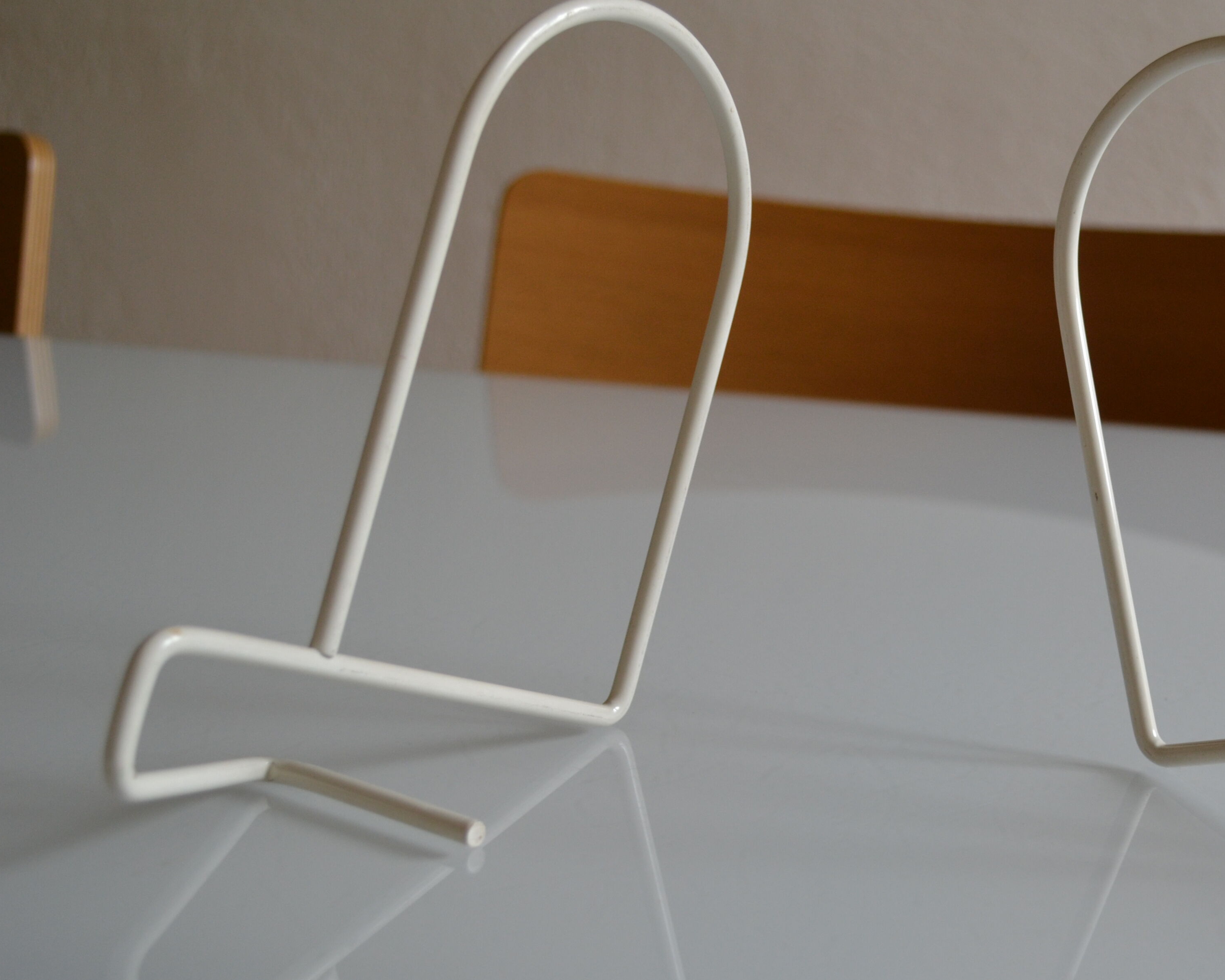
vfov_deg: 27.1
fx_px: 2030
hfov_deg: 32.9
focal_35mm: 56
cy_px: 494
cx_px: 915
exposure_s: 1/40
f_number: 4.2
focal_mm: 26
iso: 400
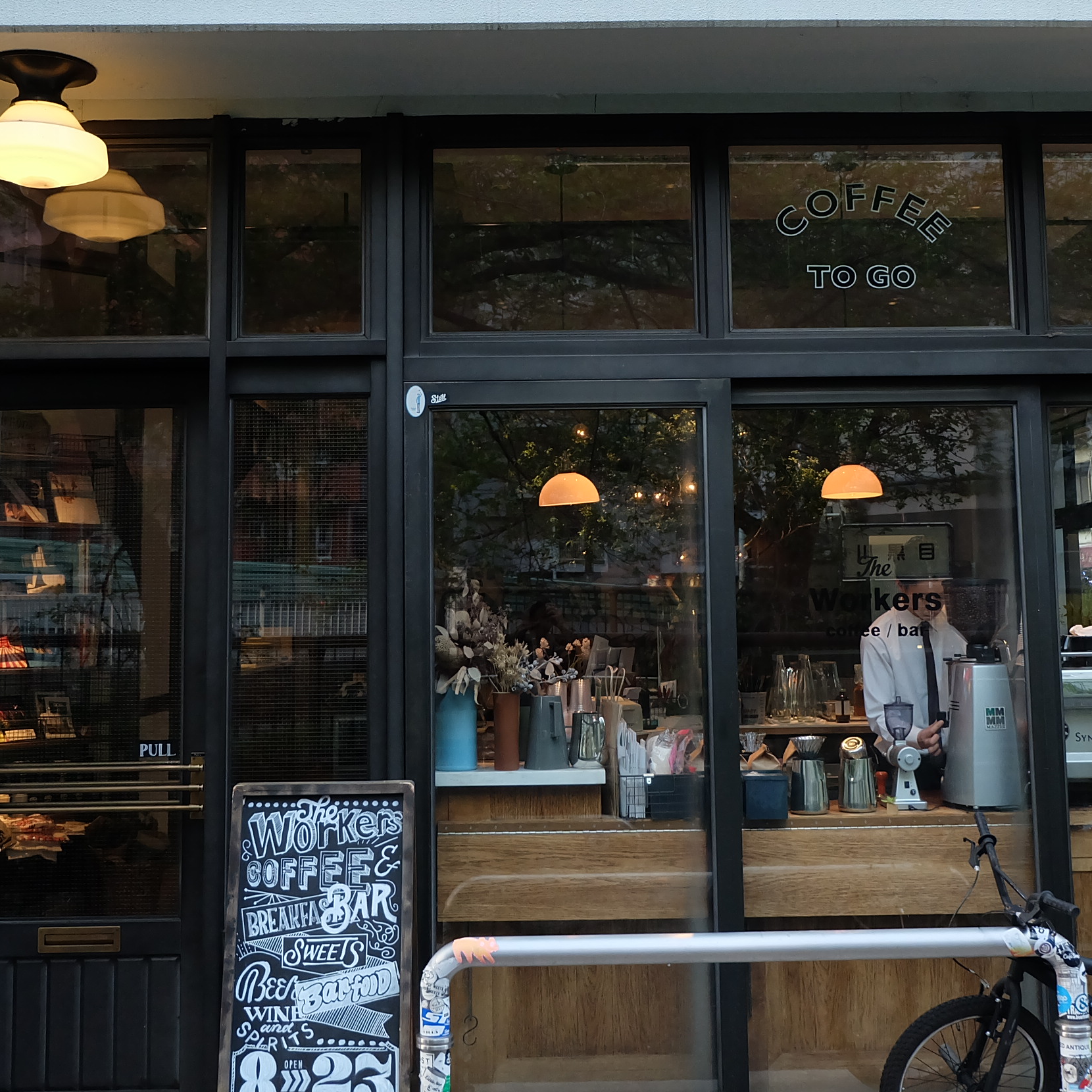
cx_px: 585
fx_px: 1642
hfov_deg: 36.8
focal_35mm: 46
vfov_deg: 36.5
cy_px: 387
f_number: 3.6
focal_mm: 17.5
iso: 1250
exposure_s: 1/125
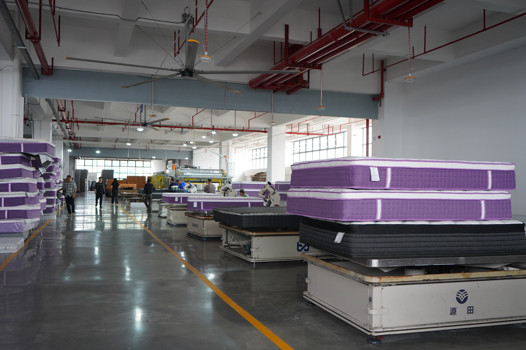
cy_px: 175
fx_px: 467
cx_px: 263
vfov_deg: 41.0
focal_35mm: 32
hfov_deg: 58.8
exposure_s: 1/160
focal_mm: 32
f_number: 4
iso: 1000
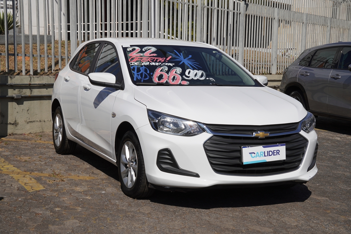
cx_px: 176
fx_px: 614
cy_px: 117
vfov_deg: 21.6
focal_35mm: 63
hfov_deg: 31.9
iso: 100
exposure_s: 1/640
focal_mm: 42
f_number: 8
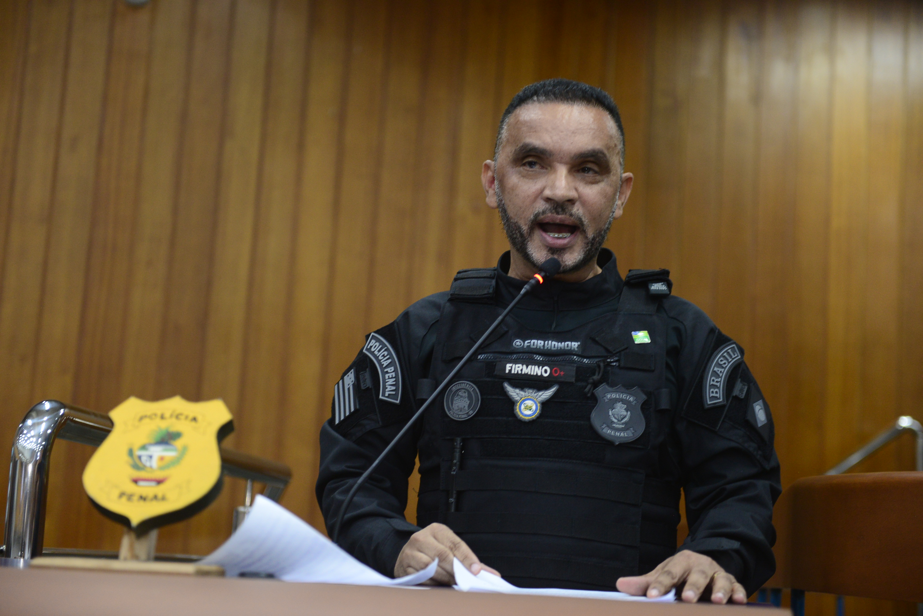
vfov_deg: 19.5
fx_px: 1795
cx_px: 462
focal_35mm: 70
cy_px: 308
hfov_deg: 28.8
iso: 2000
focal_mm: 70
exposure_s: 1/125
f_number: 3.5
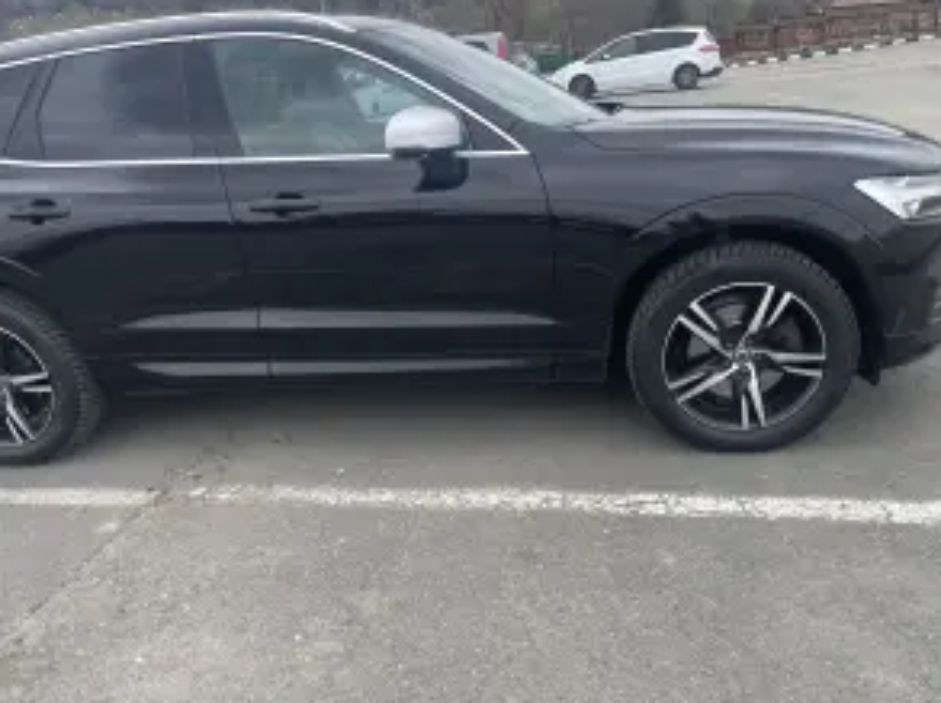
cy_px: 388
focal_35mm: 32
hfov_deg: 56.9
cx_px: 459
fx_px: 869
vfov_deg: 44.0
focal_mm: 4.2
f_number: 1.6
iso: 32
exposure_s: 1/535
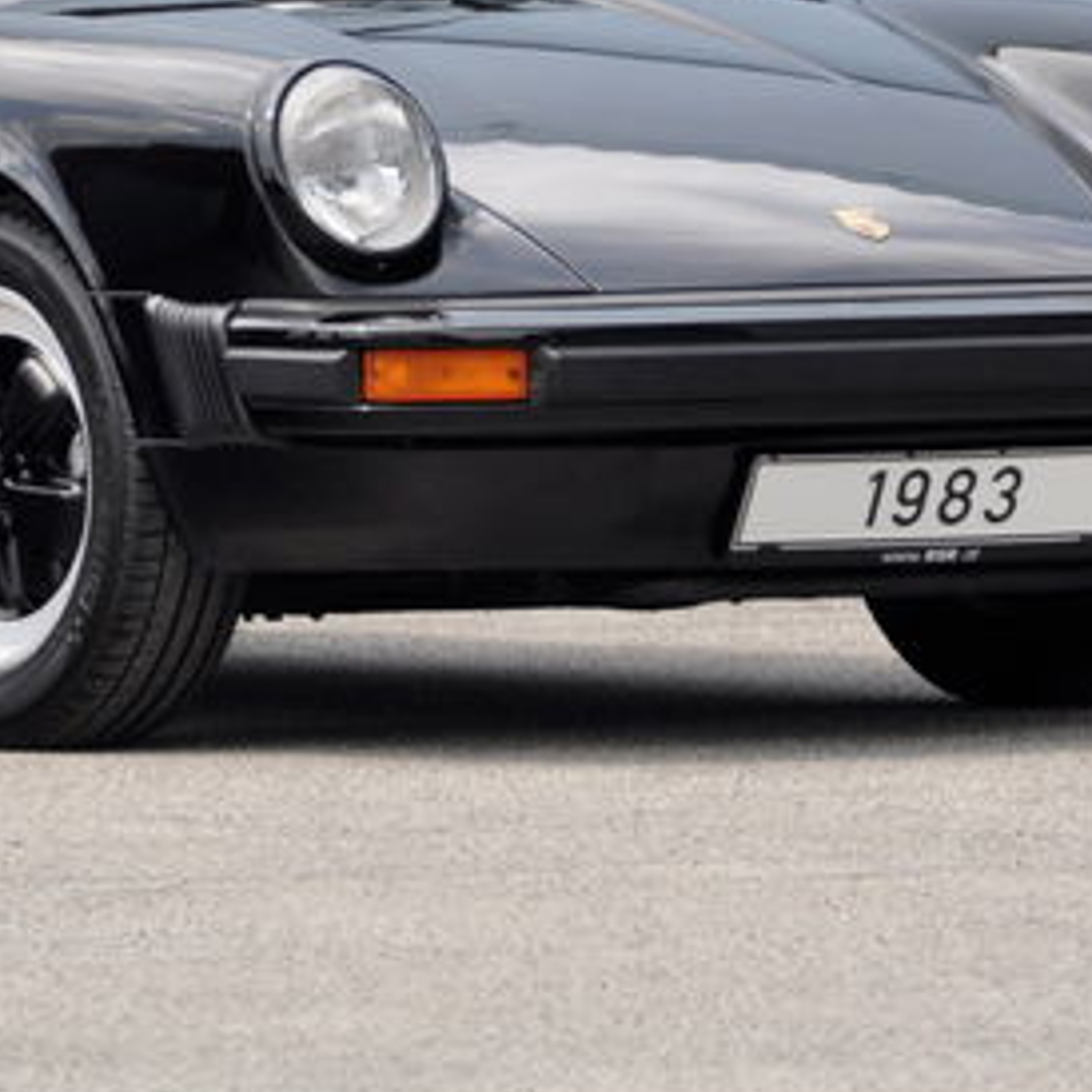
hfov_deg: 3.4
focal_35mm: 518
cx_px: 155
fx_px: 18494
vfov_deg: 3.4
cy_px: 287
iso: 500
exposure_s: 1/250
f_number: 6
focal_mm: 145
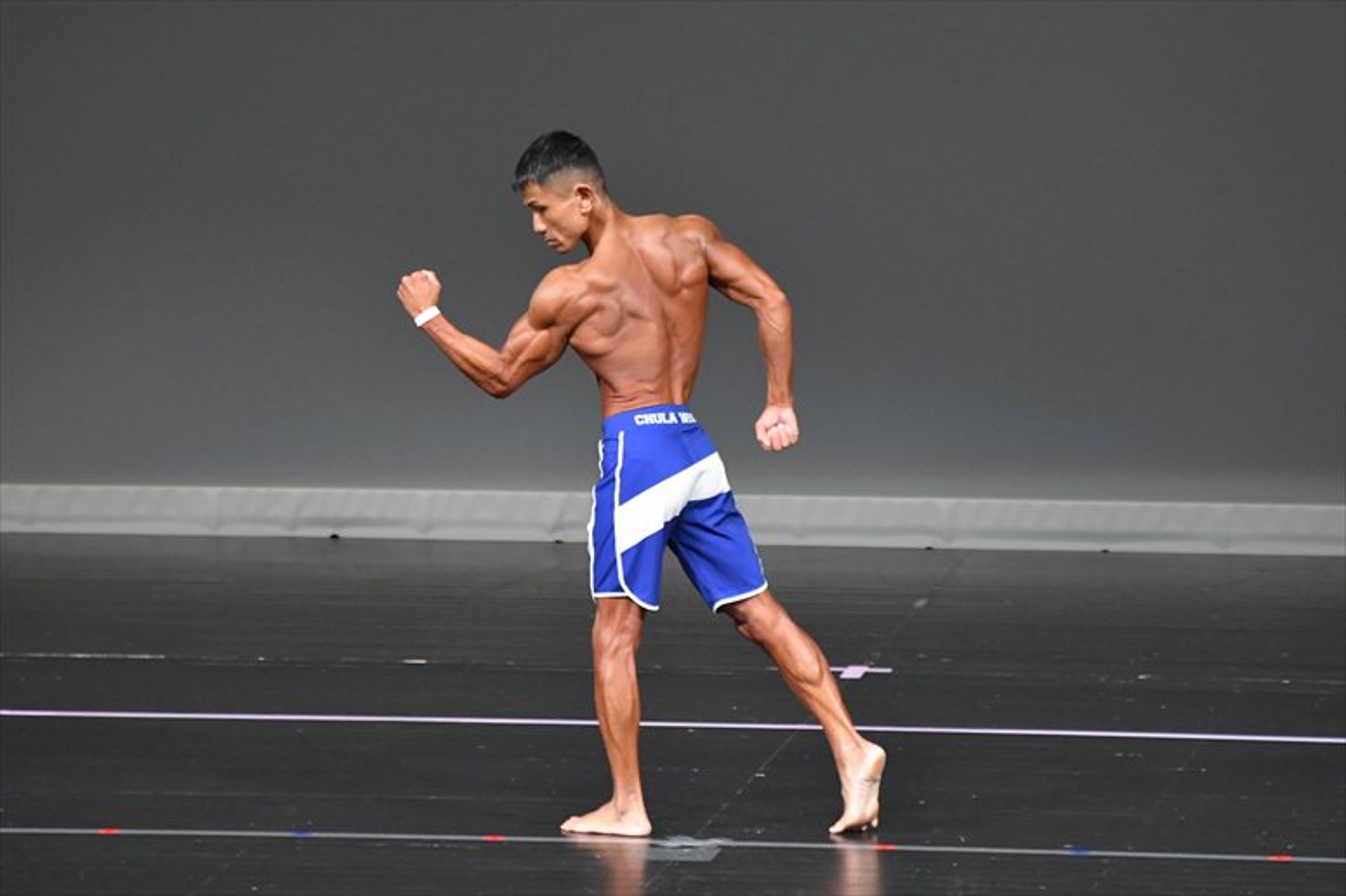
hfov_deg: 6.0
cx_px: 673
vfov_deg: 4.0
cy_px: 448
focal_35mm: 345
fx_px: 12893
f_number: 5.6
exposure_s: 1/400
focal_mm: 230
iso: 5000
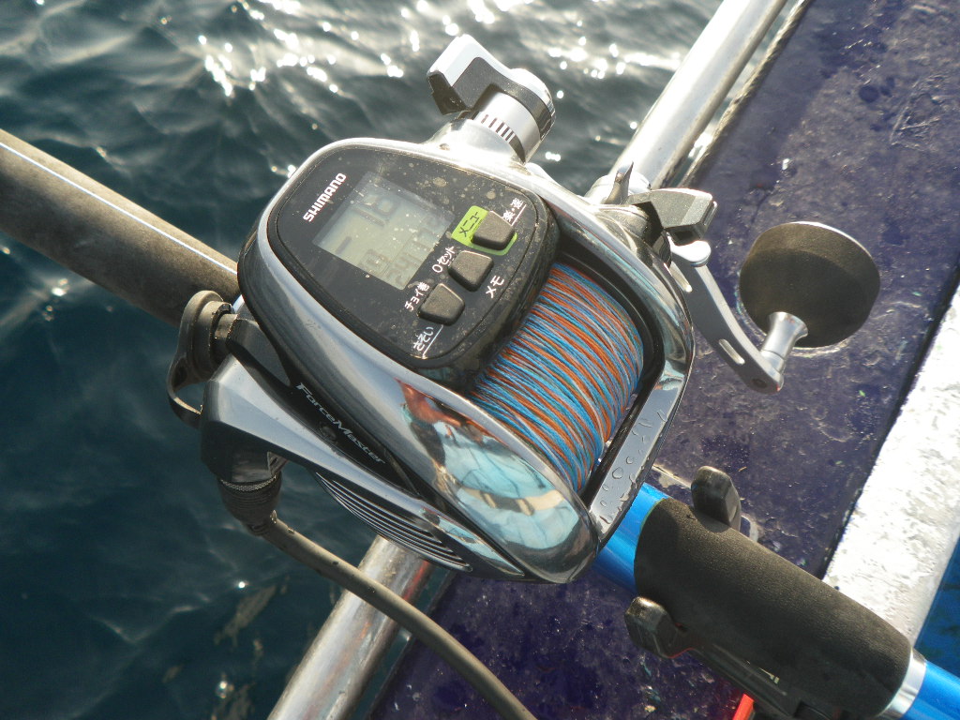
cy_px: 360
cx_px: 480
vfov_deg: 40.7
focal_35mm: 35
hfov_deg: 52.6
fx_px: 971
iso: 64
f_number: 3.8
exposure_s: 1/160
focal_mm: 6.2
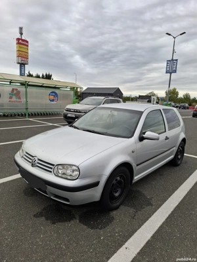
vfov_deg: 73.9
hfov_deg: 58.9
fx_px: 175
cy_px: 131
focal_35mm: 23
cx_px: 98
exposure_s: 1/263
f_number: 1.8
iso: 50
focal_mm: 5.54
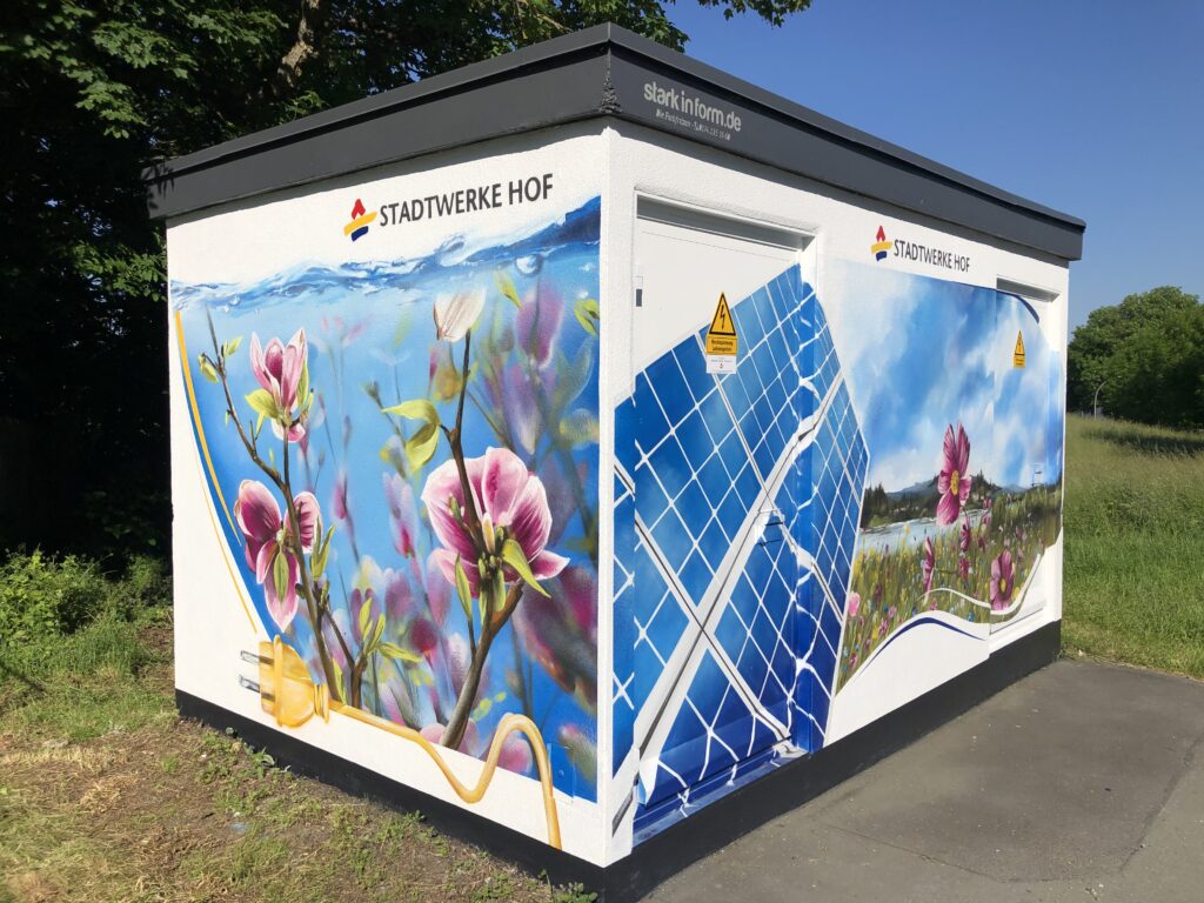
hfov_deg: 63.4
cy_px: 452
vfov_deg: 49.7
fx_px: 974
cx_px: 602
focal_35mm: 28
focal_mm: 4
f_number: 1.8
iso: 20
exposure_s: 1/4000
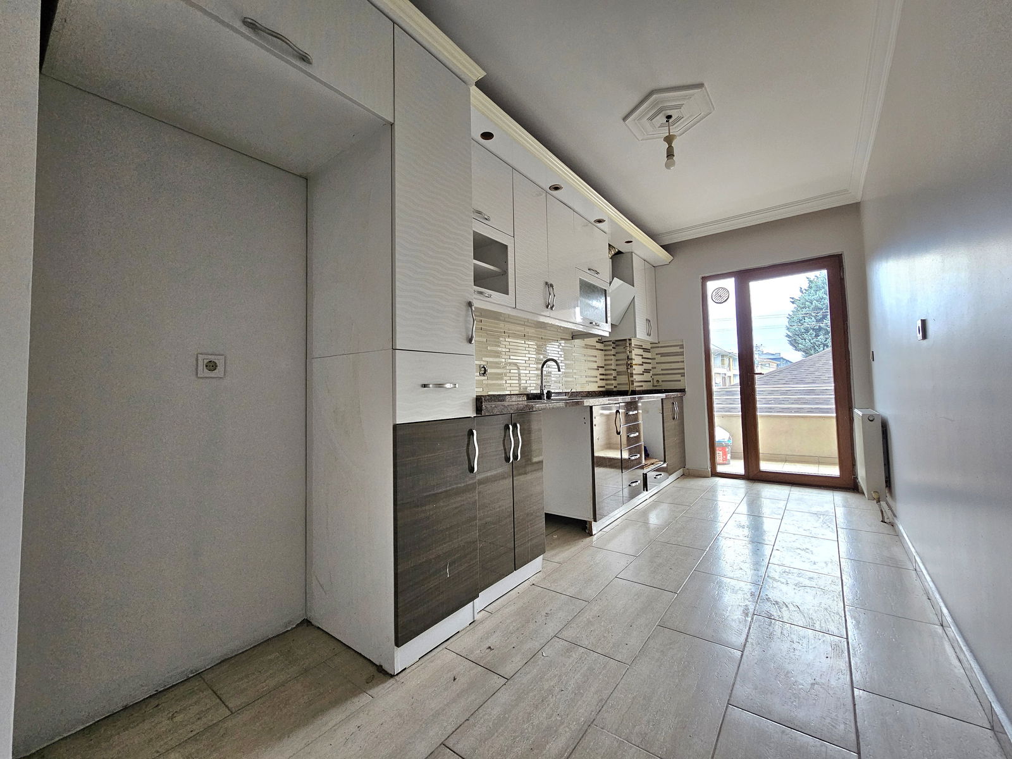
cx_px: 506
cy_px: 380
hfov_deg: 106.2
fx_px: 380
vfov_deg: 89.9
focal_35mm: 13
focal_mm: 2.2
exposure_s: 1/70.9
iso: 250
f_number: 2.2
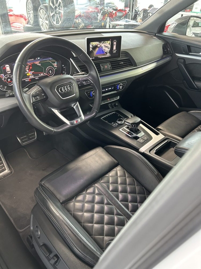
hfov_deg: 53.1
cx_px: 100
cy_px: 134
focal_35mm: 26
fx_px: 201
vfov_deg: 67.3
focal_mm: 5.7
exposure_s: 1/60
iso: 125
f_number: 1.5
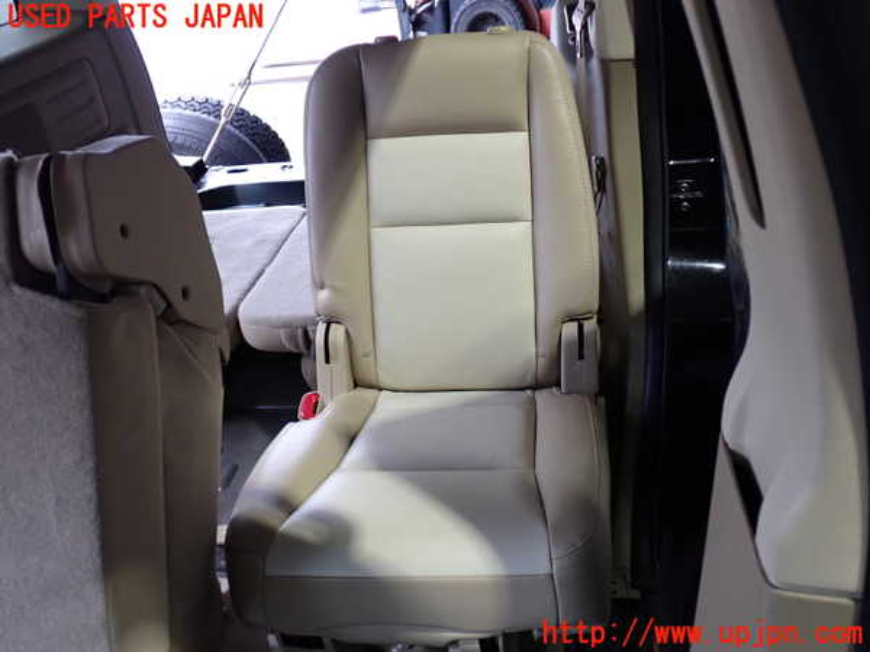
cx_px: 435
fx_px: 804
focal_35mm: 32
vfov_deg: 44.2
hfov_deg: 56.8
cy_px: 326
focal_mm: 5.79
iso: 320
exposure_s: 1/30
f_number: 2.4
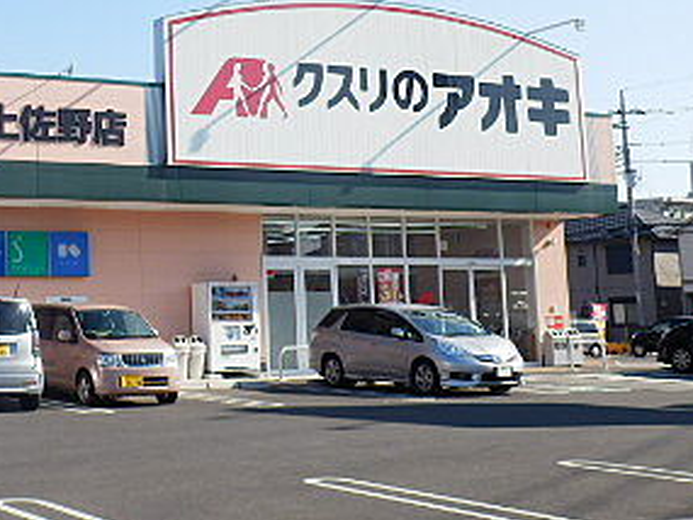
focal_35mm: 74
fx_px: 1482
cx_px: 24
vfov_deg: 19.8
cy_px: 151
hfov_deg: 25.2
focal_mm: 5.9
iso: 80
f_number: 9.4
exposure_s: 1/100
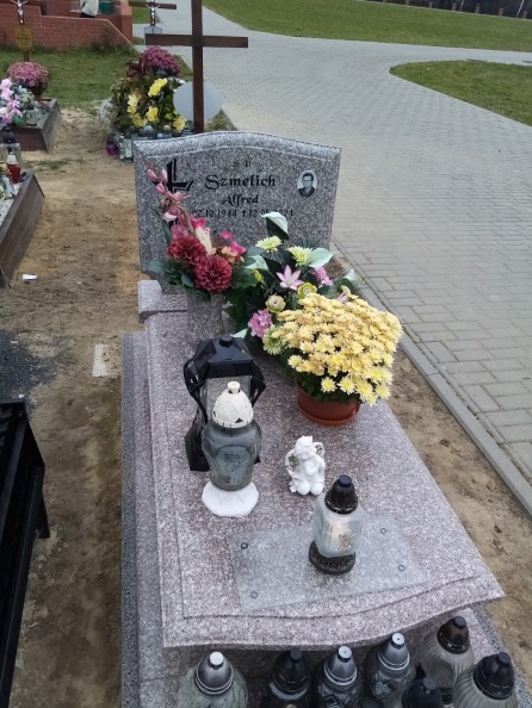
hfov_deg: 49.8
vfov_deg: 63.4
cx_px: 266
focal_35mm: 28
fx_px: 573
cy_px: 361
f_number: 1.8
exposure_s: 1/168
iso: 109
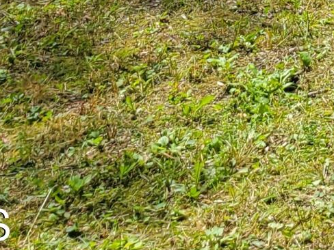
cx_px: 670
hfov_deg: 11.2
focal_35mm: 160
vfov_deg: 8.1
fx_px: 1544
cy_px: -473
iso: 40
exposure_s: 1/1339
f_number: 1.8
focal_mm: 5.4
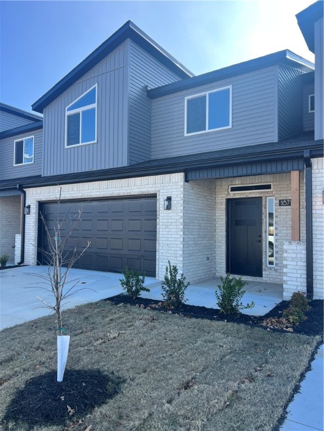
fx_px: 324
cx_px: 162
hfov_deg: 53.1
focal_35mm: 26
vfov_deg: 67.3
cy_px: 216
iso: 50
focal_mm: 5.7
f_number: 1.5
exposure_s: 1/982
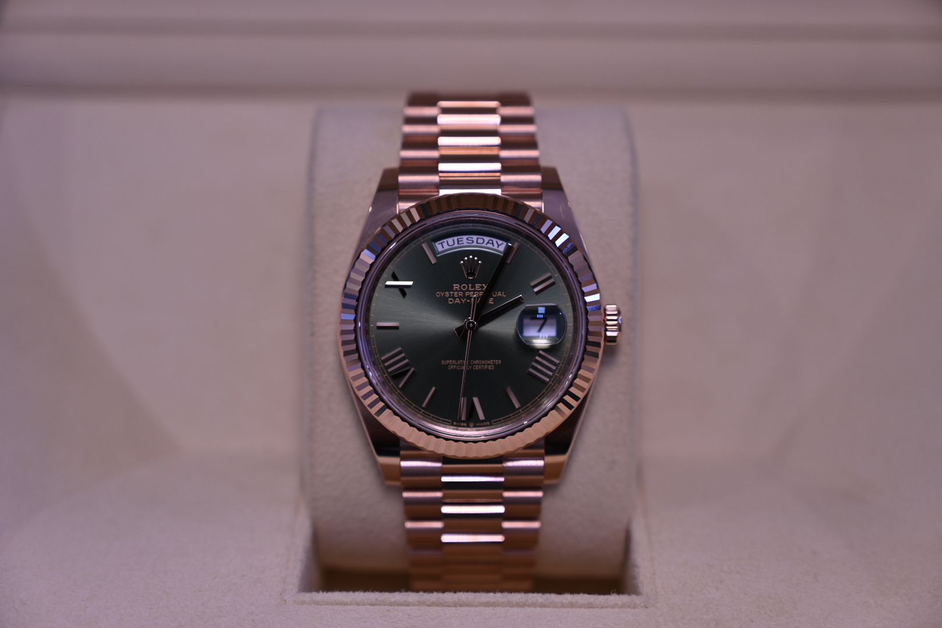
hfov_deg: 28.8
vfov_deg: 19.5
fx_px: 1832
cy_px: 314
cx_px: 471
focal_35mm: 70
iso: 140
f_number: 4
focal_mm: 70
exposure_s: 1/80
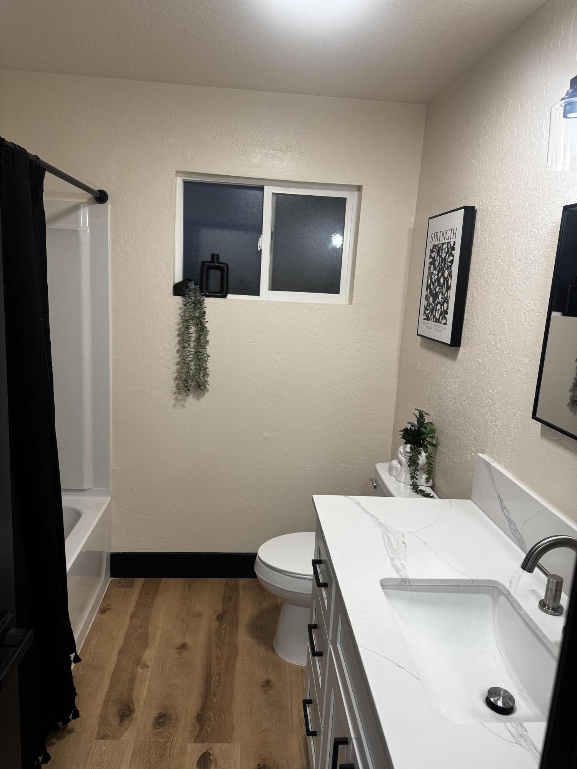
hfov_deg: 56.8
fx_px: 533
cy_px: 384
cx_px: 288
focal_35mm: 24
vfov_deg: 71.6
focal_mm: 6.76
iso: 160
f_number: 1.78
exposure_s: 1/120
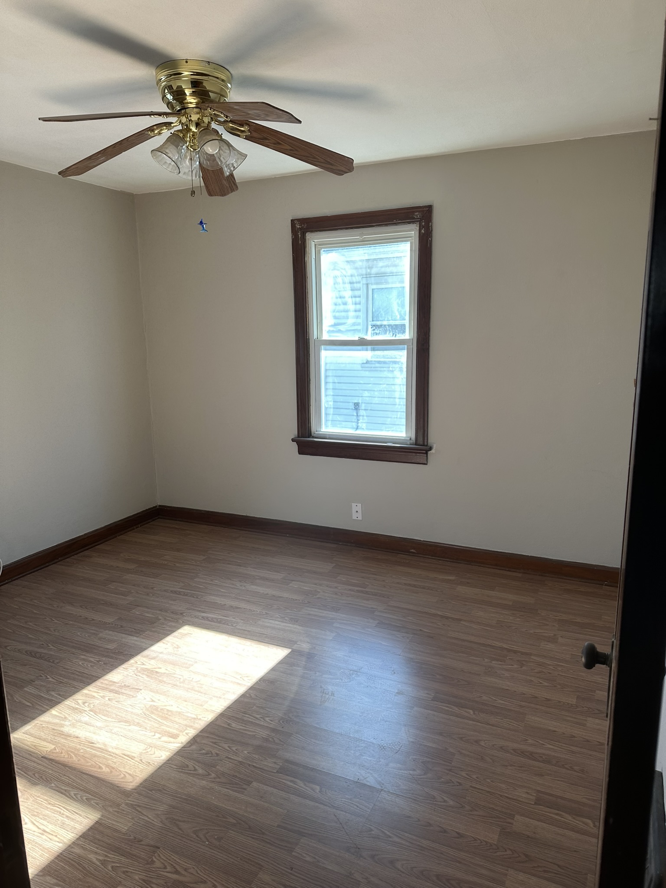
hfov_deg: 56.8
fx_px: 616
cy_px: 444
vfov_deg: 71.6
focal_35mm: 24
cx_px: 333
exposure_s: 1/131
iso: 64
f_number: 1.78
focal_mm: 6.86
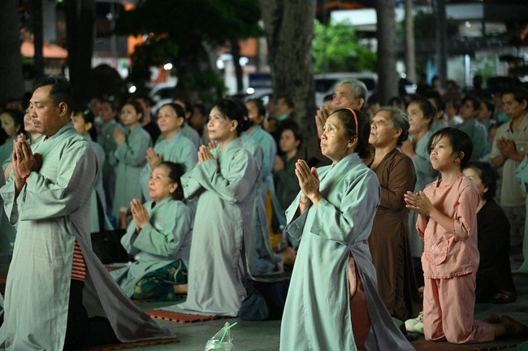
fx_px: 1758
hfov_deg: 17.1
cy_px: 176
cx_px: 264
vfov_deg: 11.4
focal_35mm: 120
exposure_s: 1/250
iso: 16000
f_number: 4
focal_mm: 120
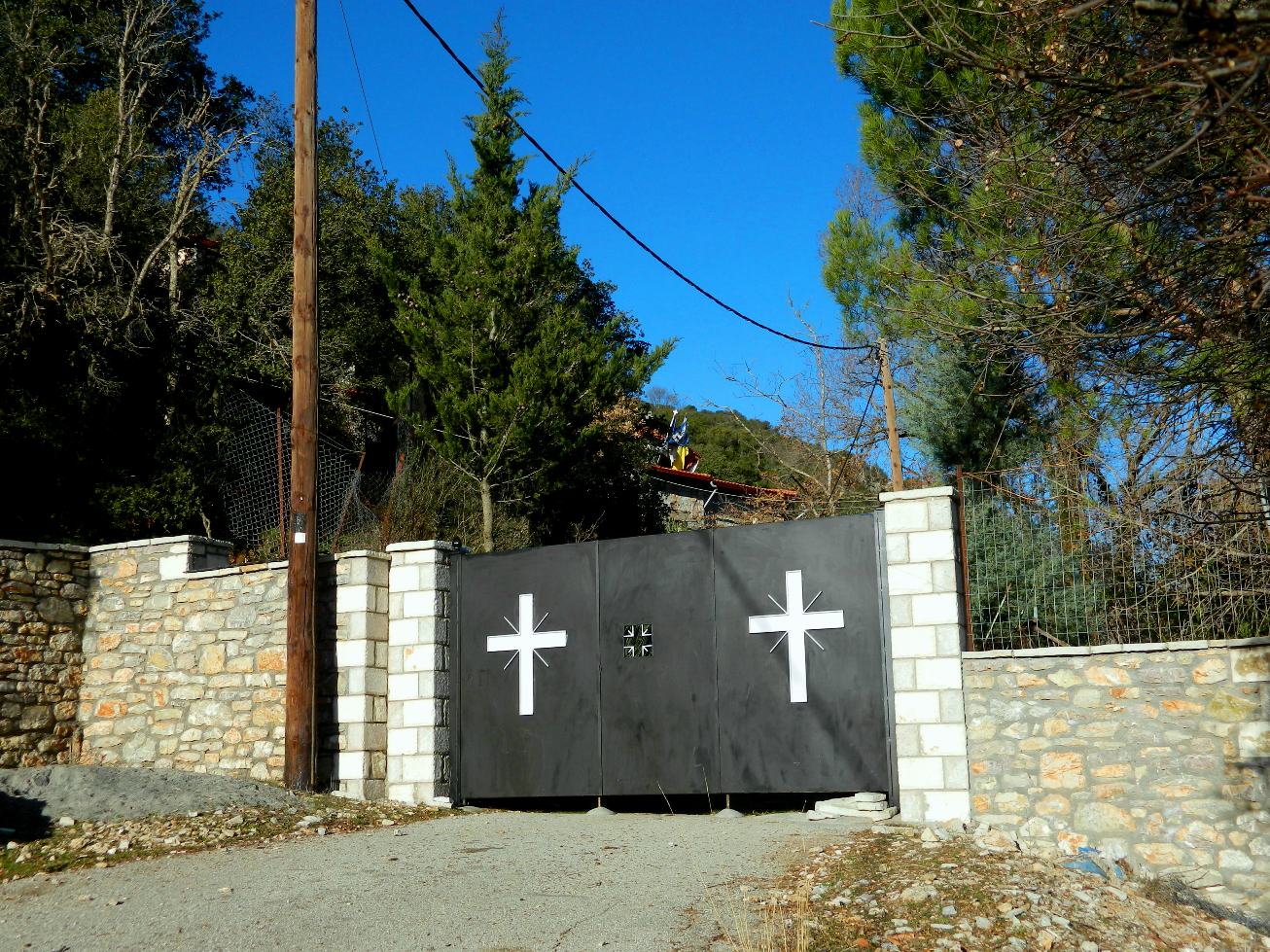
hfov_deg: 45.8
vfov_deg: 35.1
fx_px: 1504
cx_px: 635
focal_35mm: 41
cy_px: 476
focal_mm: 7.3
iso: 80
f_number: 3.5
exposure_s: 1/800
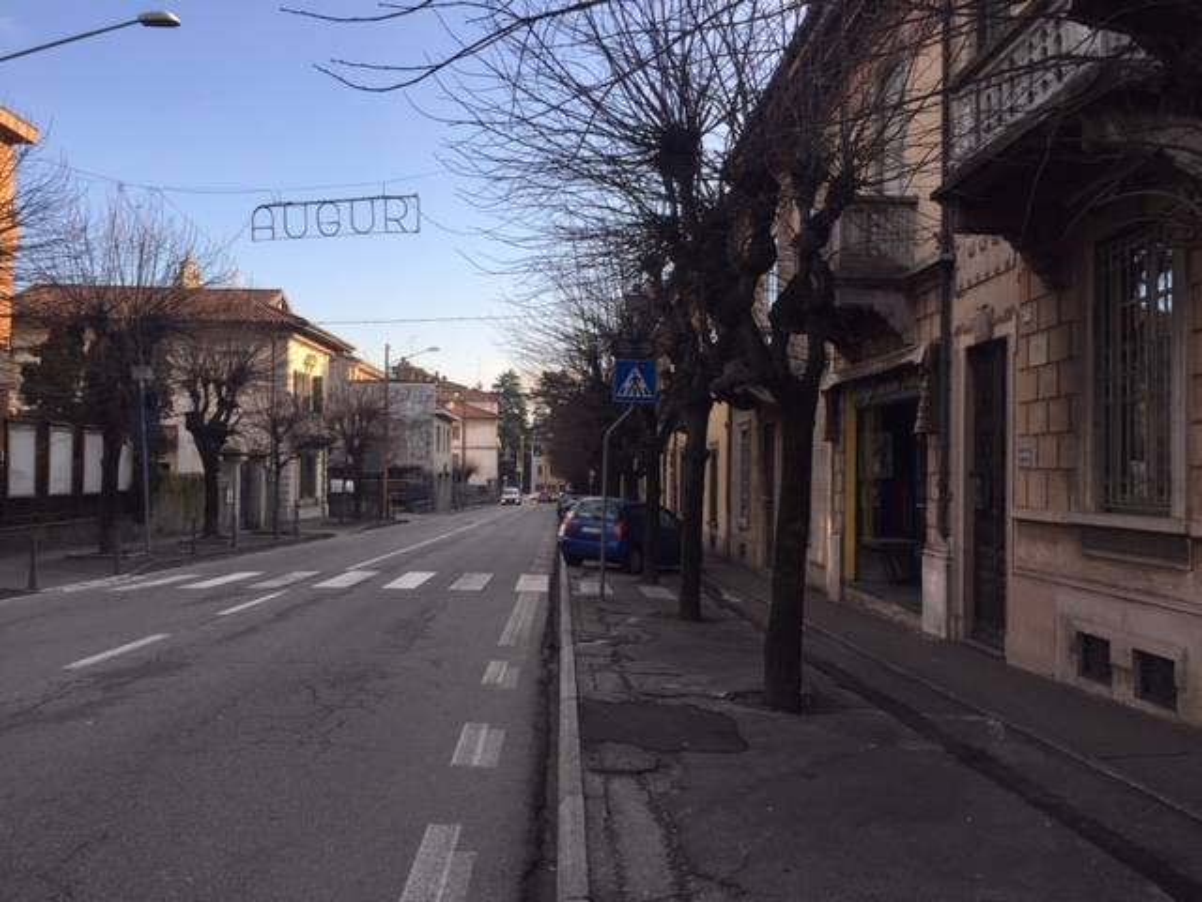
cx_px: 601
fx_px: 1007
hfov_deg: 61.7
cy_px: 451
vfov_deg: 48.2
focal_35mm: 29
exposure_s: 1/581
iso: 32
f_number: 2.2
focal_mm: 4.15
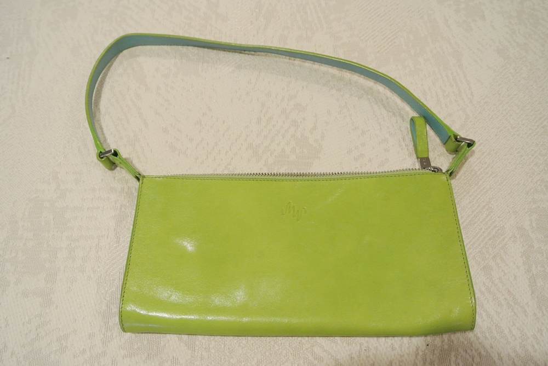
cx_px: 274
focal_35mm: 31
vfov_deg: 42.4
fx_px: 472
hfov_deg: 60.2
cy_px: 183
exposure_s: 1/60
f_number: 3.8
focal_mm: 11.8
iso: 800
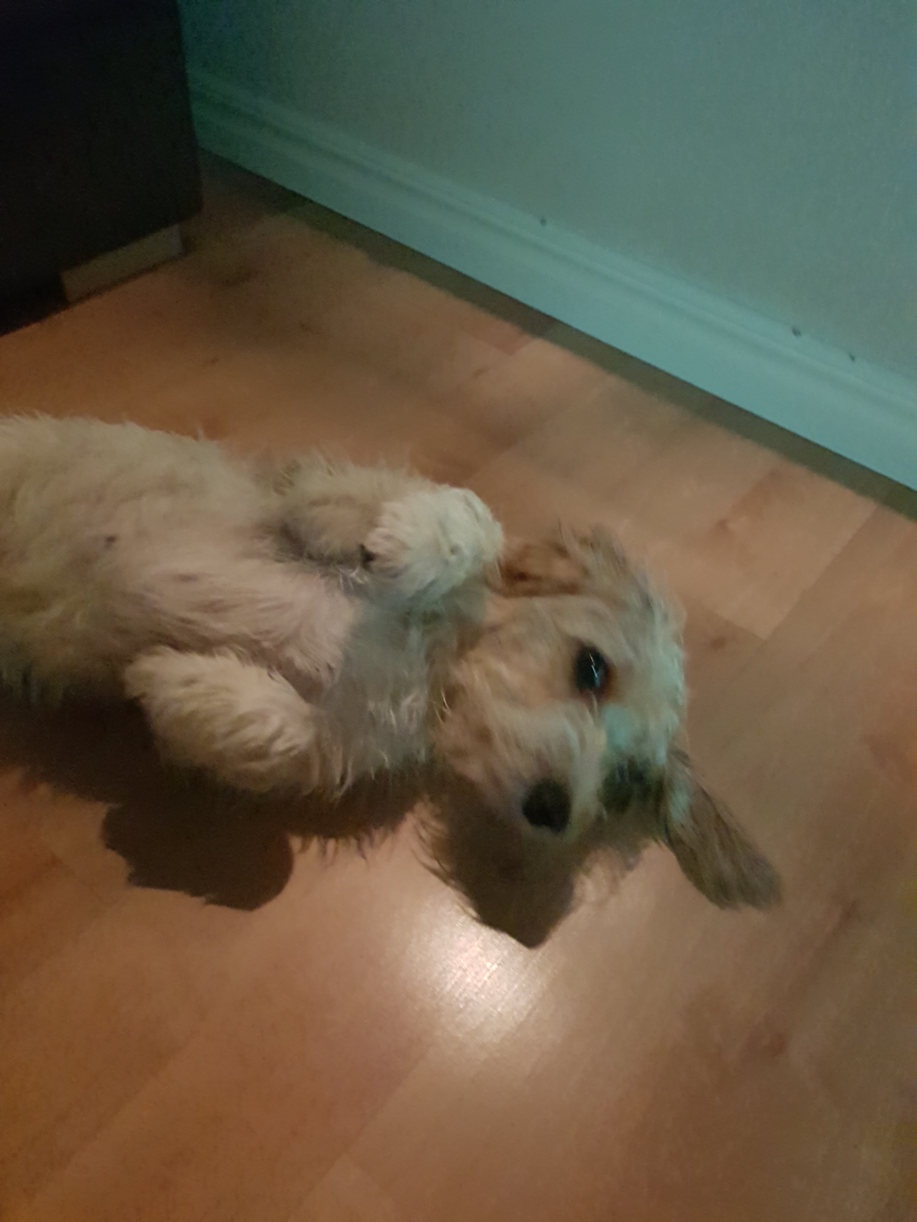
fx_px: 918
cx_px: 458
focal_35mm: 26
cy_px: 611
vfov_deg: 67.3
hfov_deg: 53.1
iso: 1600
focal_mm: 4.2
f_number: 1.7
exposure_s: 1/16
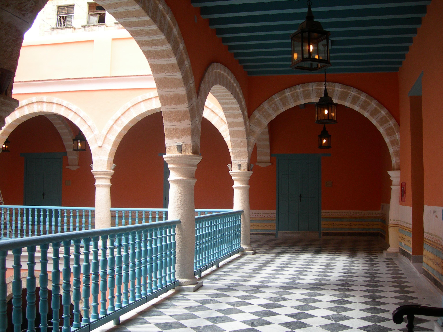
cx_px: 222
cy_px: 166
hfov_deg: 49.0
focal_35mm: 38
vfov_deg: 37.7
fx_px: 486
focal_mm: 7.8
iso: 50
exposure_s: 1/157
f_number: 2.8
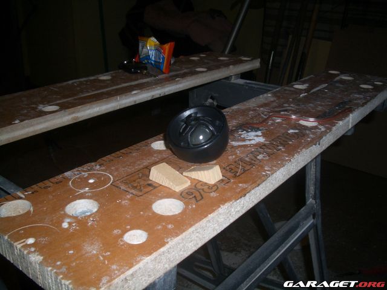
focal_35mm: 35
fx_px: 391
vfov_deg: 40.7
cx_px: 194
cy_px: 145
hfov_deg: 52.6
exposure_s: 1/60
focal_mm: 5.8
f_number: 4.3
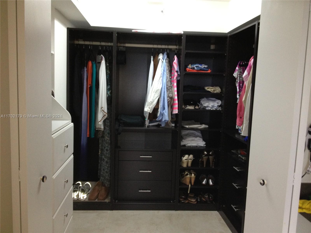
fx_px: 314
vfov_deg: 40.7
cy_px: 116
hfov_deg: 52.6
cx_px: 156
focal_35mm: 35
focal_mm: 4.28
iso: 200
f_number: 2.4
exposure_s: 1/20
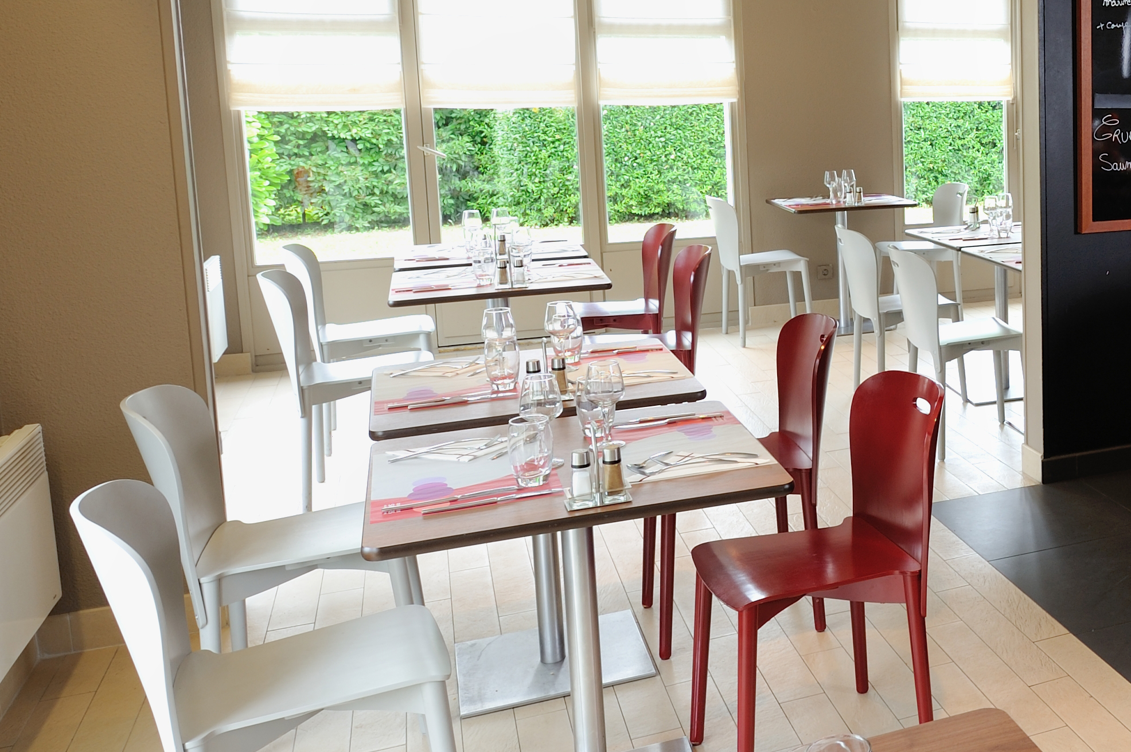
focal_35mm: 41
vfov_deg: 32.3
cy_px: 243
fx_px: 1287
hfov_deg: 40.6
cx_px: 1168
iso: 200
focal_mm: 19
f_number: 11
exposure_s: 1/3
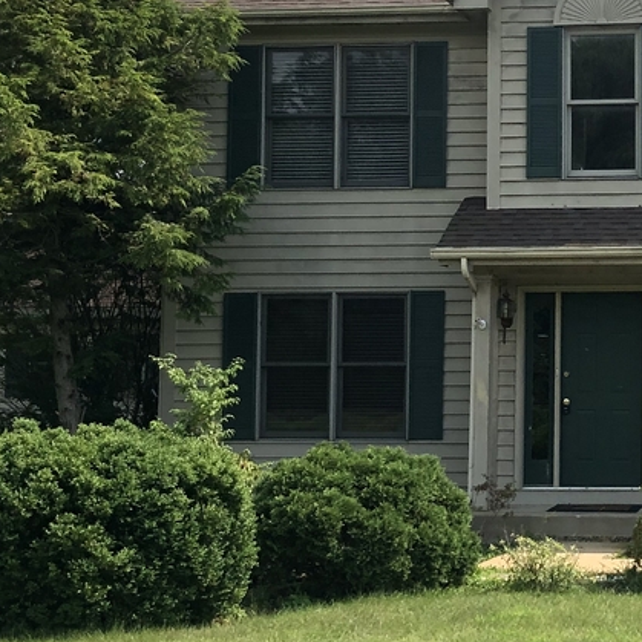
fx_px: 1784
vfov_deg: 20.4
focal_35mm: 85
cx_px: 657
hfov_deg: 19.7
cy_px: 271
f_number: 1.8
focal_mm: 3.99
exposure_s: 1/2667
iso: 20
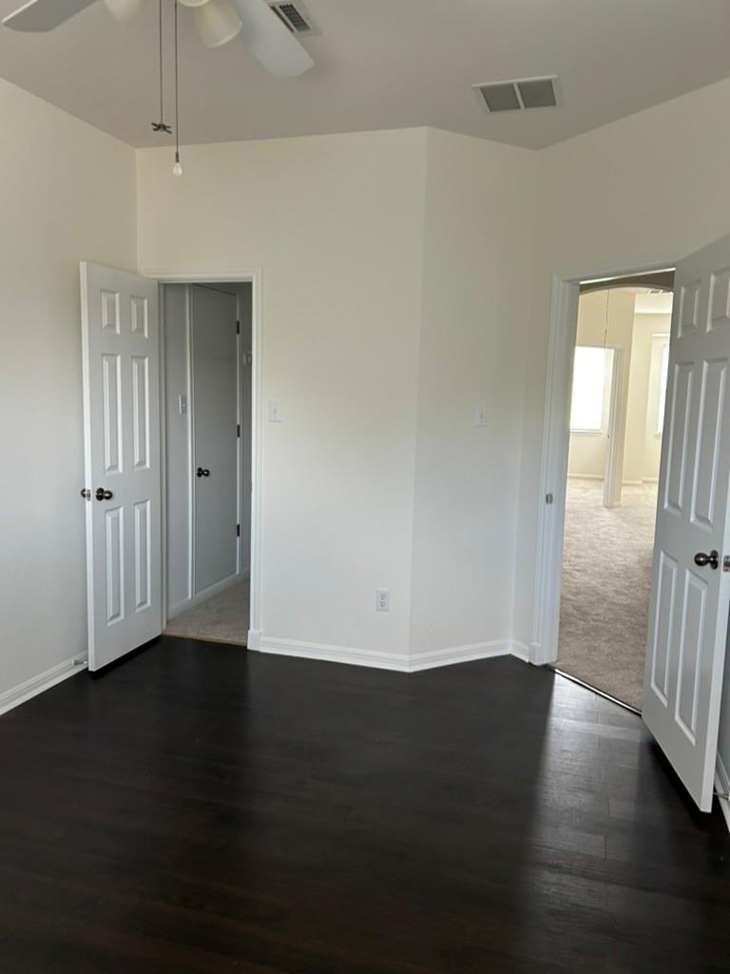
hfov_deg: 53.1
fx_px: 731
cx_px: 365
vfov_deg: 67.3
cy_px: 487
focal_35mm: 26
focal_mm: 5.7
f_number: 1.5
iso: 160
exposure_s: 1/60
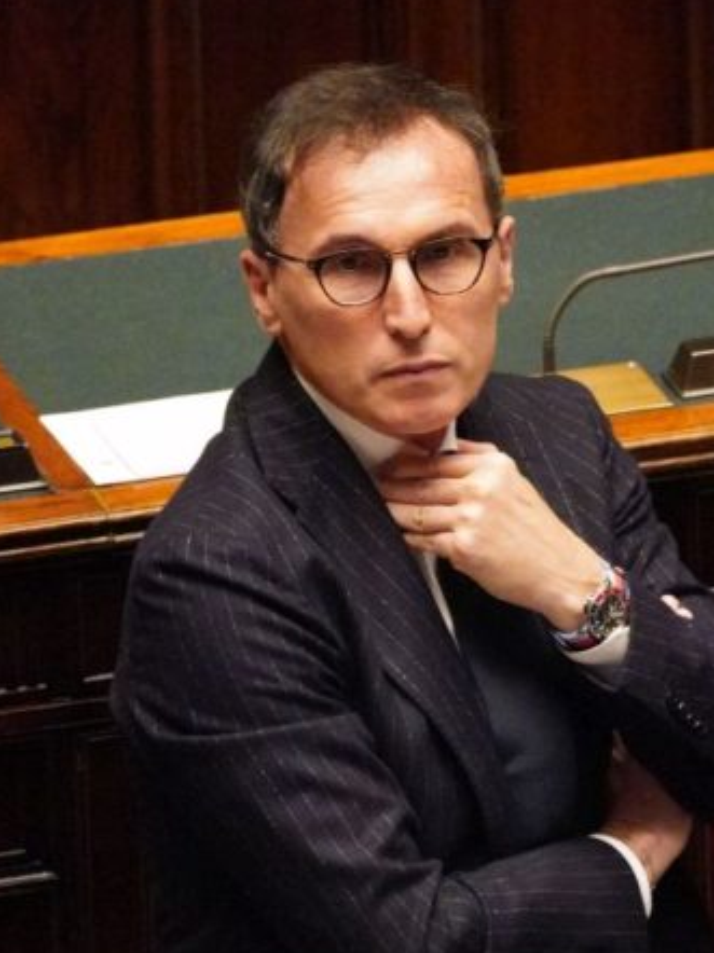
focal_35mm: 1003
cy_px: 526
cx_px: 440
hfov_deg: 1.5
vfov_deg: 2.0
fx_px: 27611
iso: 20000
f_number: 5.6
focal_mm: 400
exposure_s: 1/200
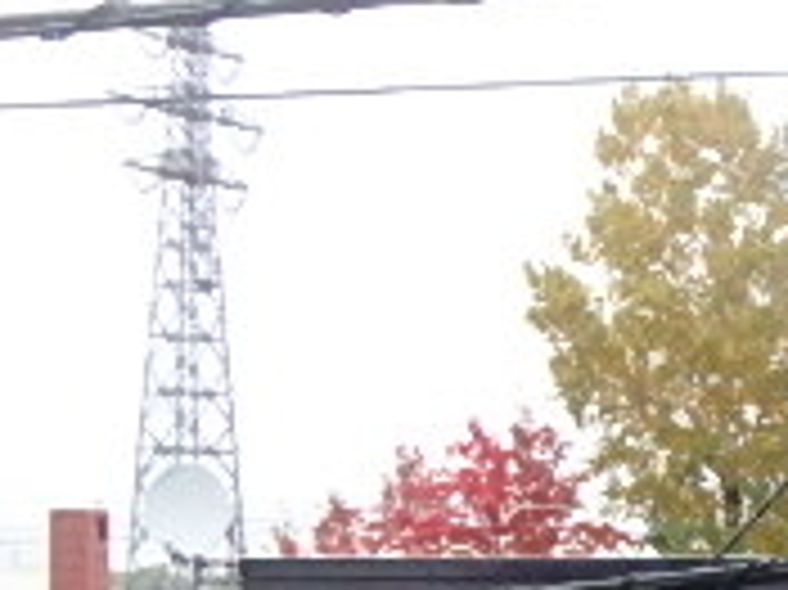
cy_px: 604
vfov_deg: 18.6
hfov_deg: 20.4
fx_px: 1752
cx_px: 1292
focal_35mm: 77
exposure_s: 1/250
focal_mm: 3.7
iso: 640
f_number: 3.5
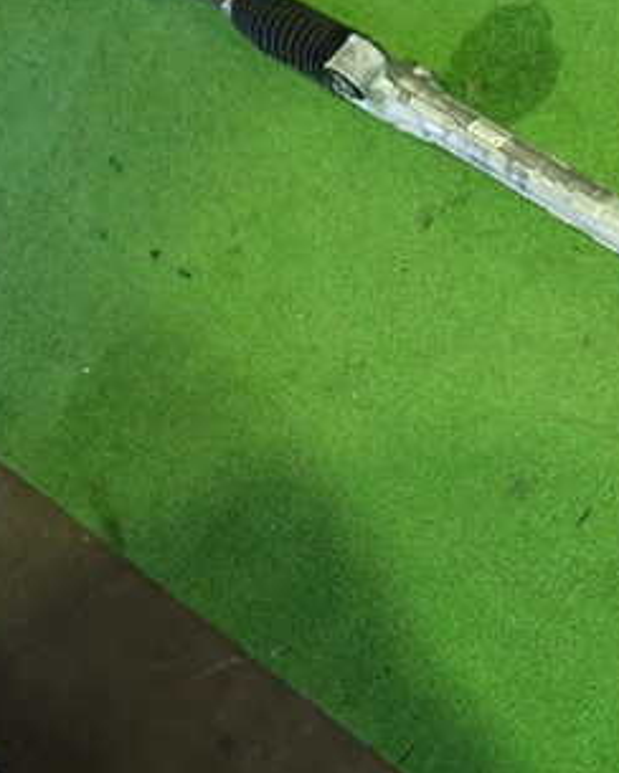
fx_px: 1099
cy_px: 398
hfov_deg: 27.9
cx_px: 728
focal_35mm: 48
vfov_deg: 38.8
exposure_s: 1/30
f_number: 2
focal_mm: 4.5
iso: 500
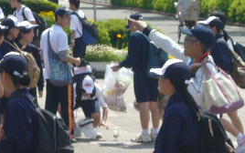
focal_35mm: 359
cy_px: 95
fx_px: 2399
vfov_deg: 3.7
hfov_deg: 5.8
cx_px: 106
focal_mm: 16.8
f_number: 5.6
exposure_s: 1/250
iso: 80
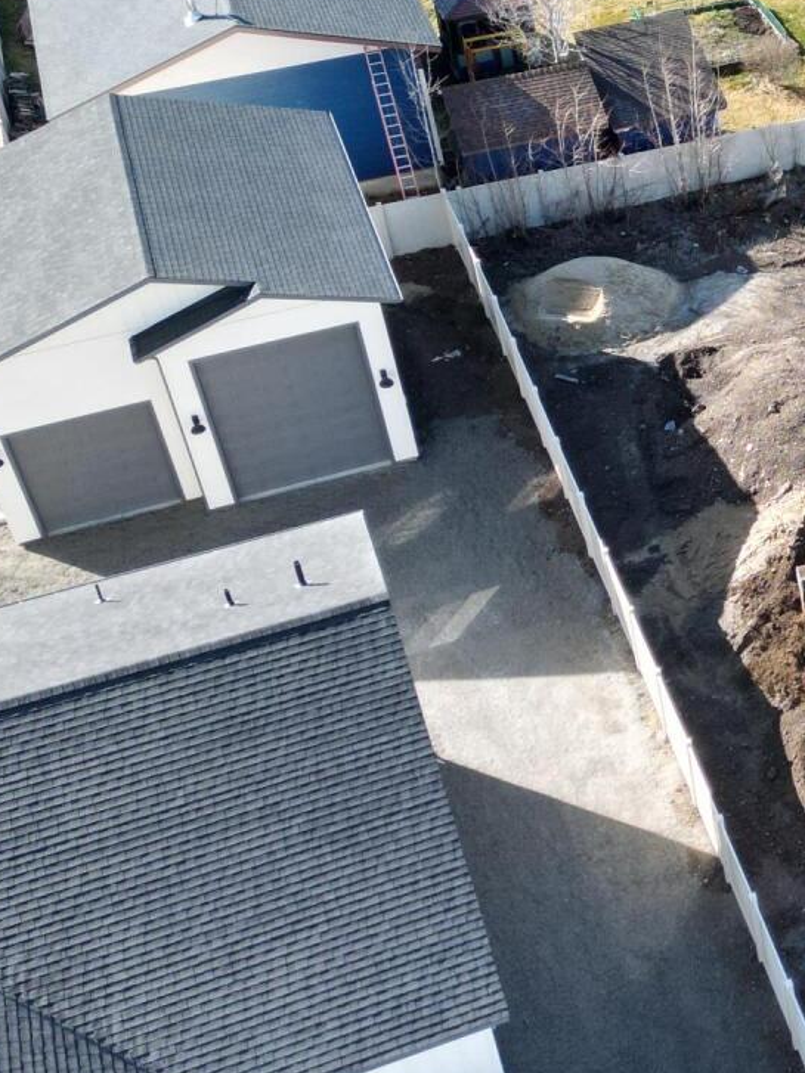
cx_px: 1087
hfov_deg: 20.1
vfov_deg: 29.3
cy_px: 438
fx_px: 2047
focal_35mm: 66
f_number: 1.7
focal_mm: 6.72
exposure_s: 1/1250
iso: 150
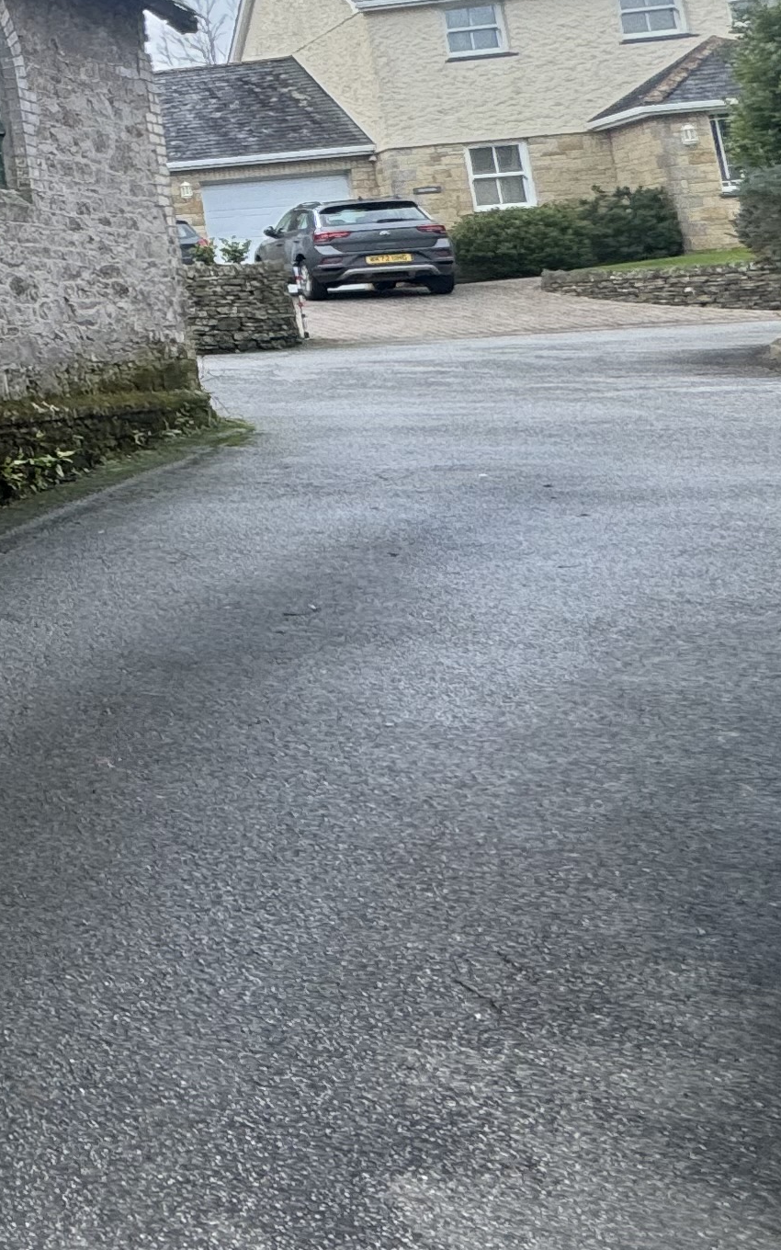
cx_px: -936
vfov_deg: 42.6
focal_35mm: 44
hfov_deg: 16.9
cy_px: 202
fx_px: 1498
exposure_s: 1/264
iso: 40
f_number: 2.2
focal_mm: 2.22
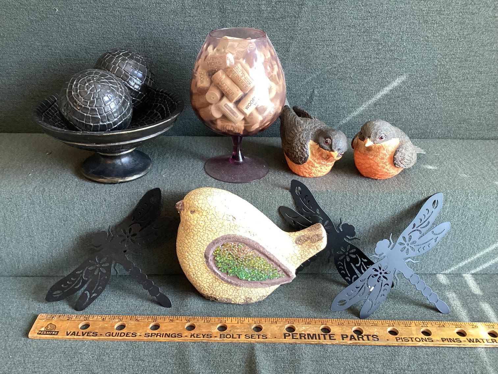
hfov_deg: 58.3
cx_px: 249
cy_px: 187
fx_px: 446
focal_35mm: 31
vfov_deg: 45.4
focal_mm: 3.3
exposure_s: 1/50
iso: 200
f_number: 2.4
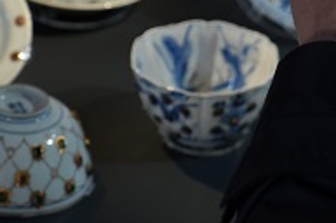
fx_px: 2031
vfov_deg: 6.2
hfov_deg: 9.4
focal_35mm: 218
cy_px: -45
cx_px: 353
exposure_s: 1/50
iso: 500
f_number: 4
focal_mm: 70
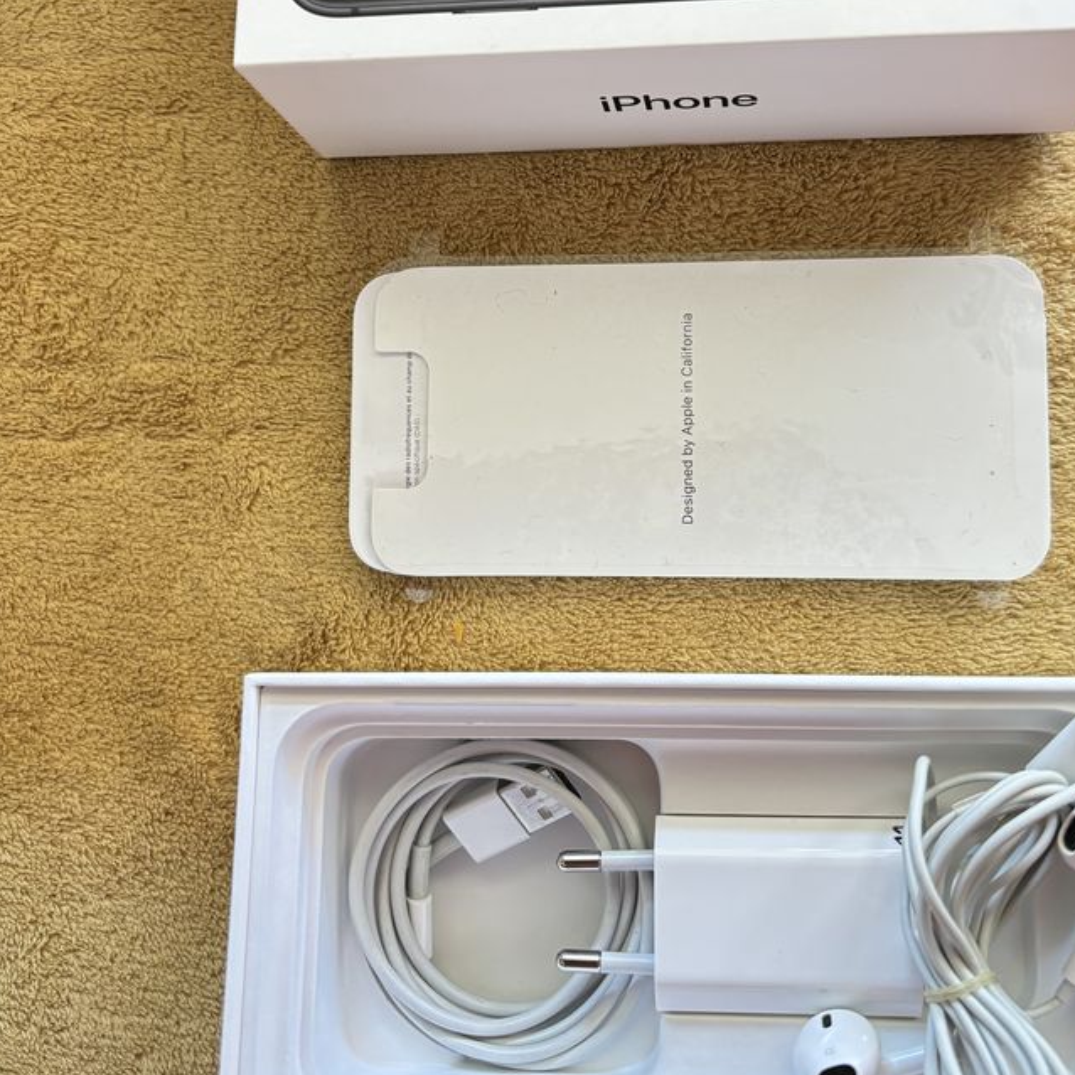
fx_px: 1265
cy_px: 394
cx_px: 623
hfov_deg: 45.9
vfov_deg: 45.6
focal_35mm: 36
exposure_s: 1/60
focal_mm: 5.96
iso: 160
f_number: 1.6
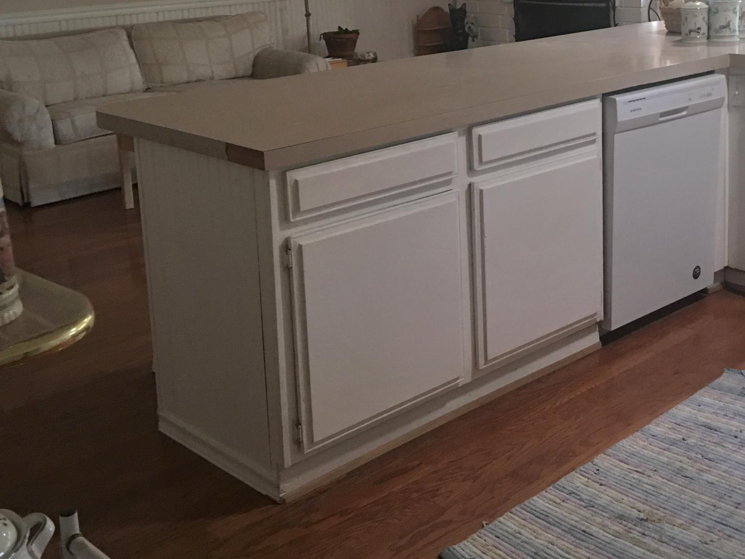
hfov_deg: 38.5
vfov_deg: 29.1
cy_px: 125
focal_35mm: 49
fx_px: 1055
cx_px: 486
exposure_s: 1/15
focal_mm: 4.15
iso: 80
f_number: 2.2
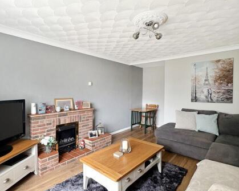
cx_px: 107
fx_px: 134
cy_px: 114
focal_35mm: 19
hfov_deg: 83.0
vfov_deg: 70.2
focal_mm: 2.22
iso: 400
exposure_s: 1/60
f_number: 2.2
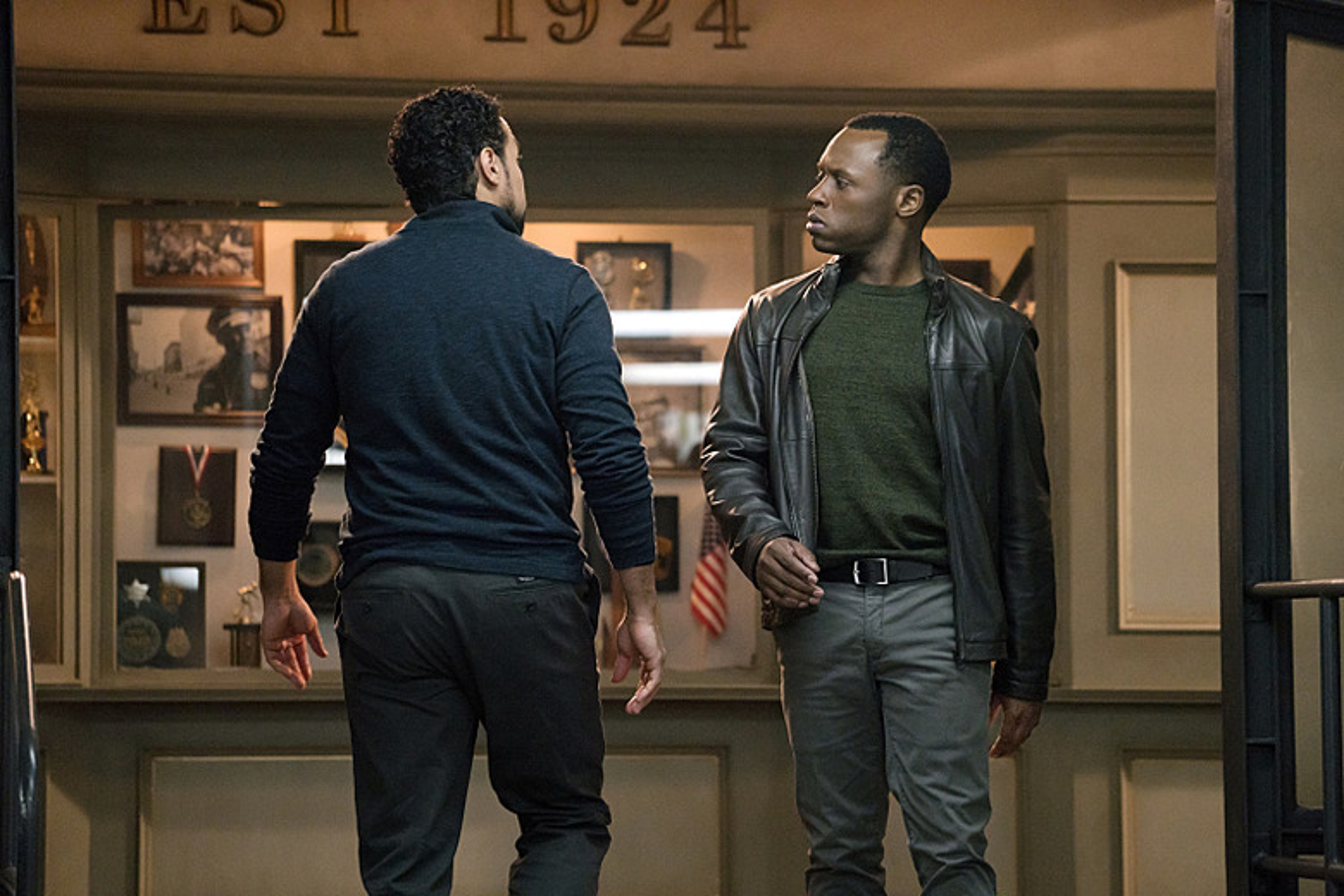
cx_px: 672
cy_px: 448
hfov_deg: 14.1
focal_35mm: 146
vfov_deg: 9.4
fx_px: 5450
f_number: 4
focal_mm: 146
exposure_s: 1/400
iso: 5000
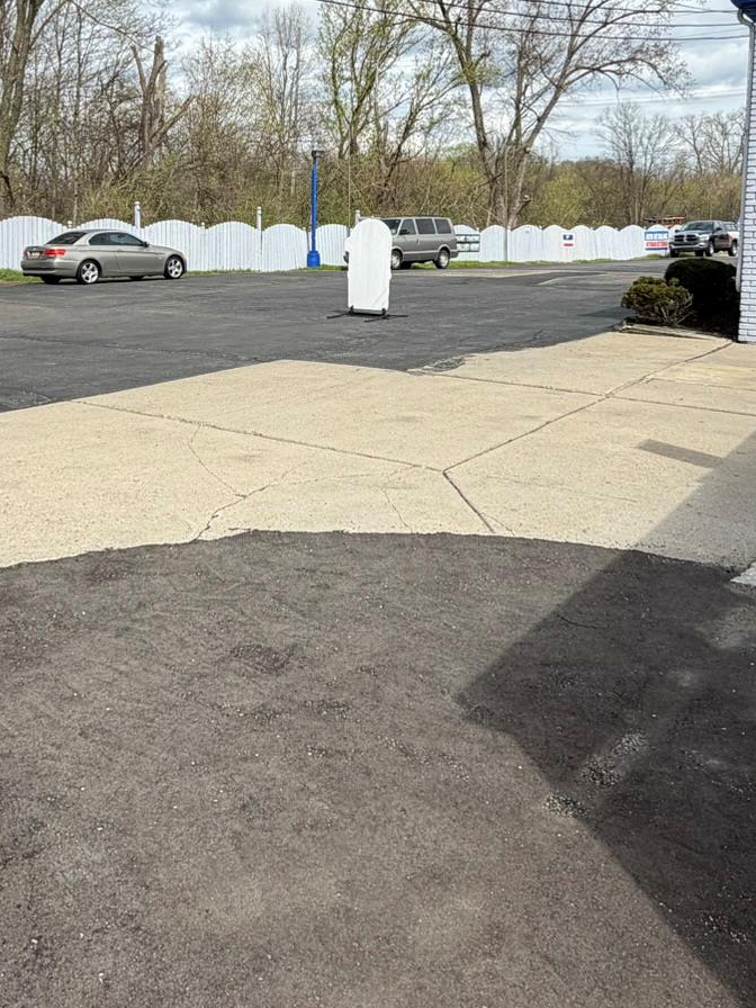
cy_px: 314
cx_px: 271
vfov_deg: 55.3
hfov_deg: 43.7
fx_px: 932
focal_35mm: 32
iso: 20
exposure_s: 1/799
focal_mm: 2.22
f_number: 2.2
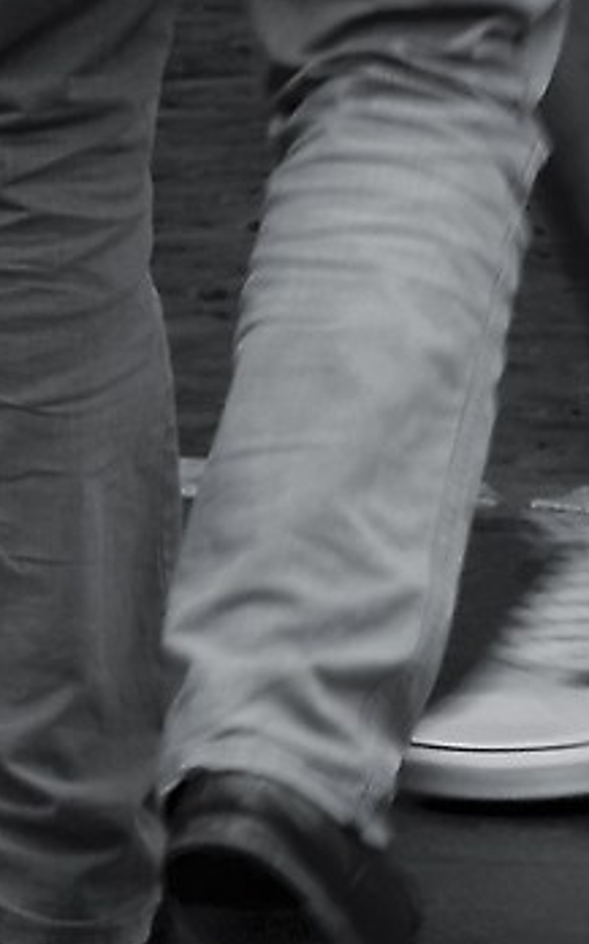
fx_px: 15204
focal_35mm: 591
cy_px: -2053
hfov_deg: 2.2
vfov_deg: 3.5
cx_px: -1447
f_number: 5
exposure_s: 1/100
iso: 100
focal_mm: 56
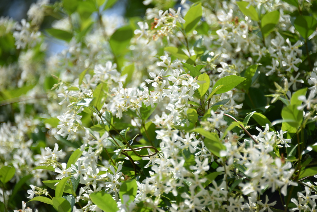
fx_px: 2642
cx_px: 158
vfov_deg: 4.6
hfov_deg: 6.9
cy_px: 106
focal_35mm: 300
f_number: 5.6
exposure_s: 1/640
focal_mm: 300
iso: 140
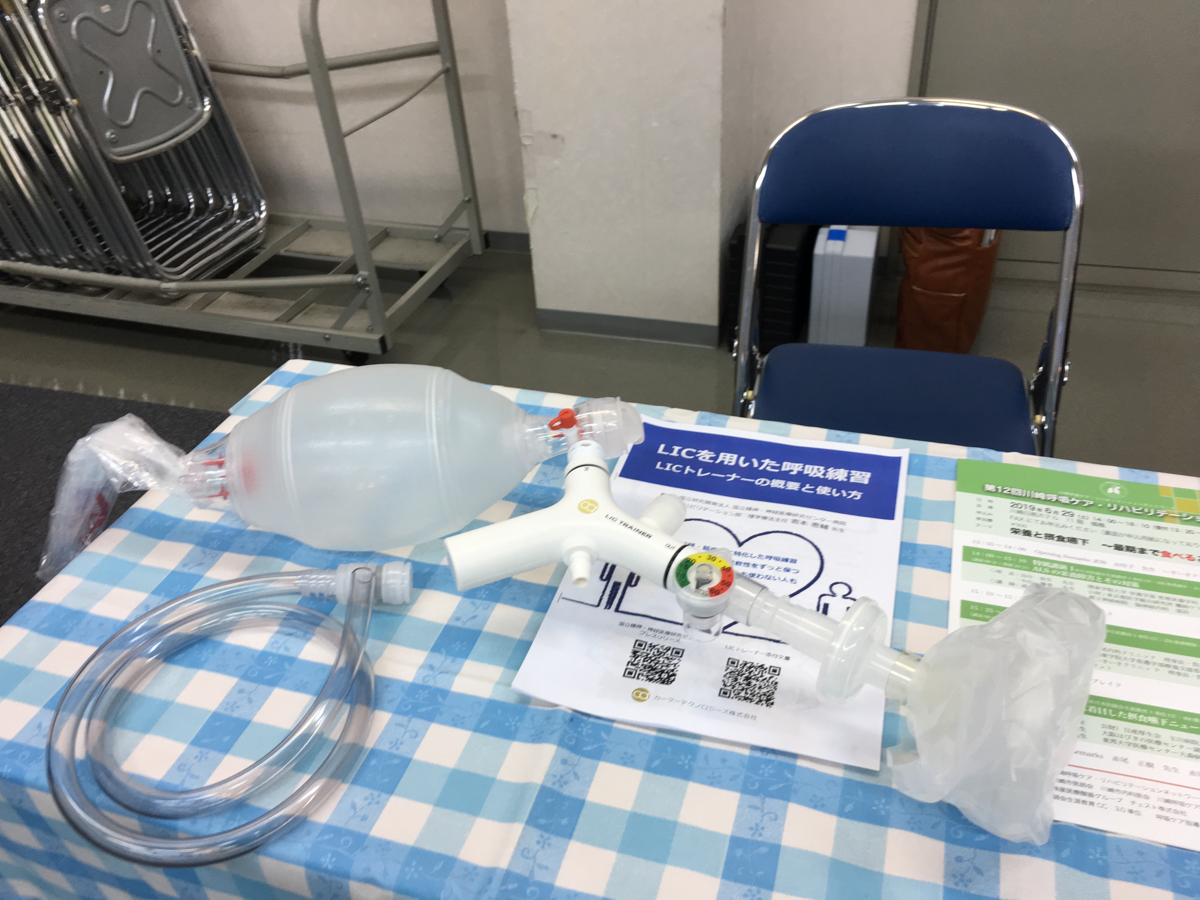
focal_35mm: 29
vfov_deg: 48.2
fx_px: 1005
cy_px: 450
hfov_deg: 61.7
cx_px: 600
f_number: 2.2
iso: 40
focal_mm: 4.15
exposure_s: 1/33
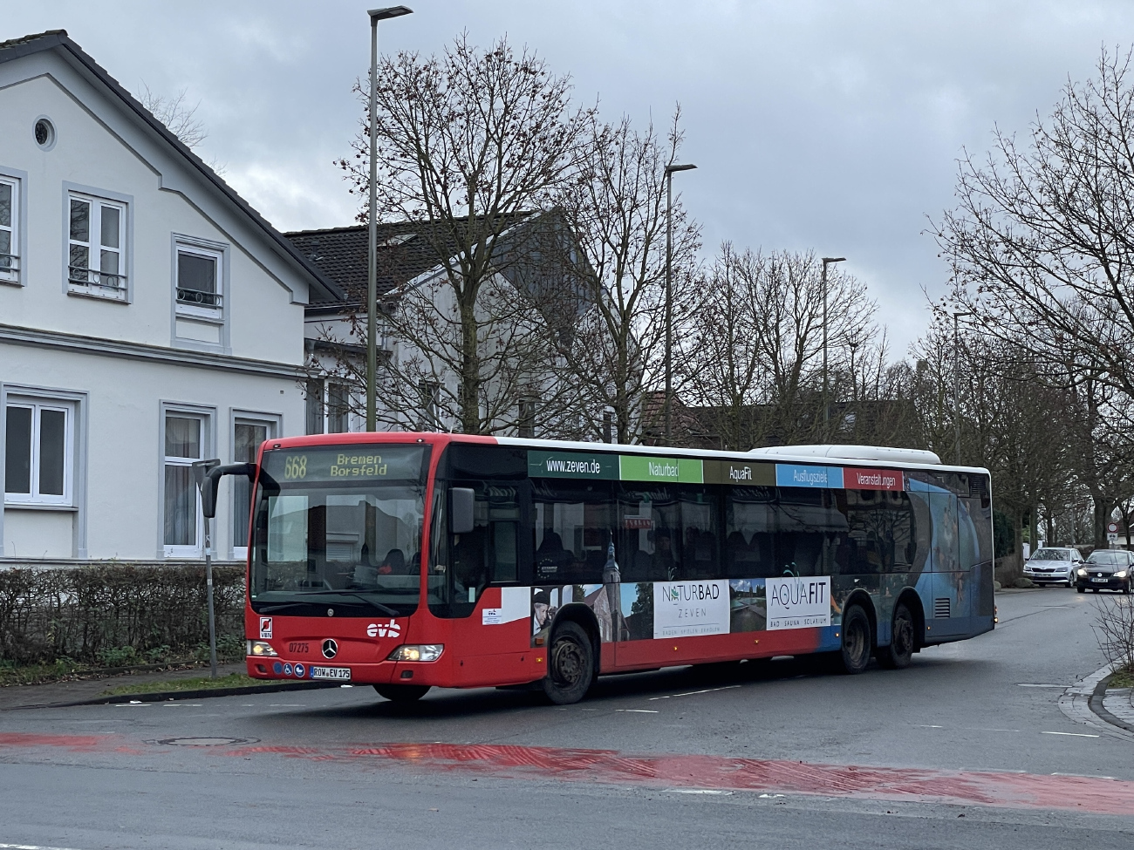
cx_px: 567
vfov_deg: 28.0
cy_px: 425
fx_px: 1703
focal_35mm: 52
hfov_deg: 36.8
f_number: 2
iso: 25
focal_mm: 6
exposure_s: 1/292
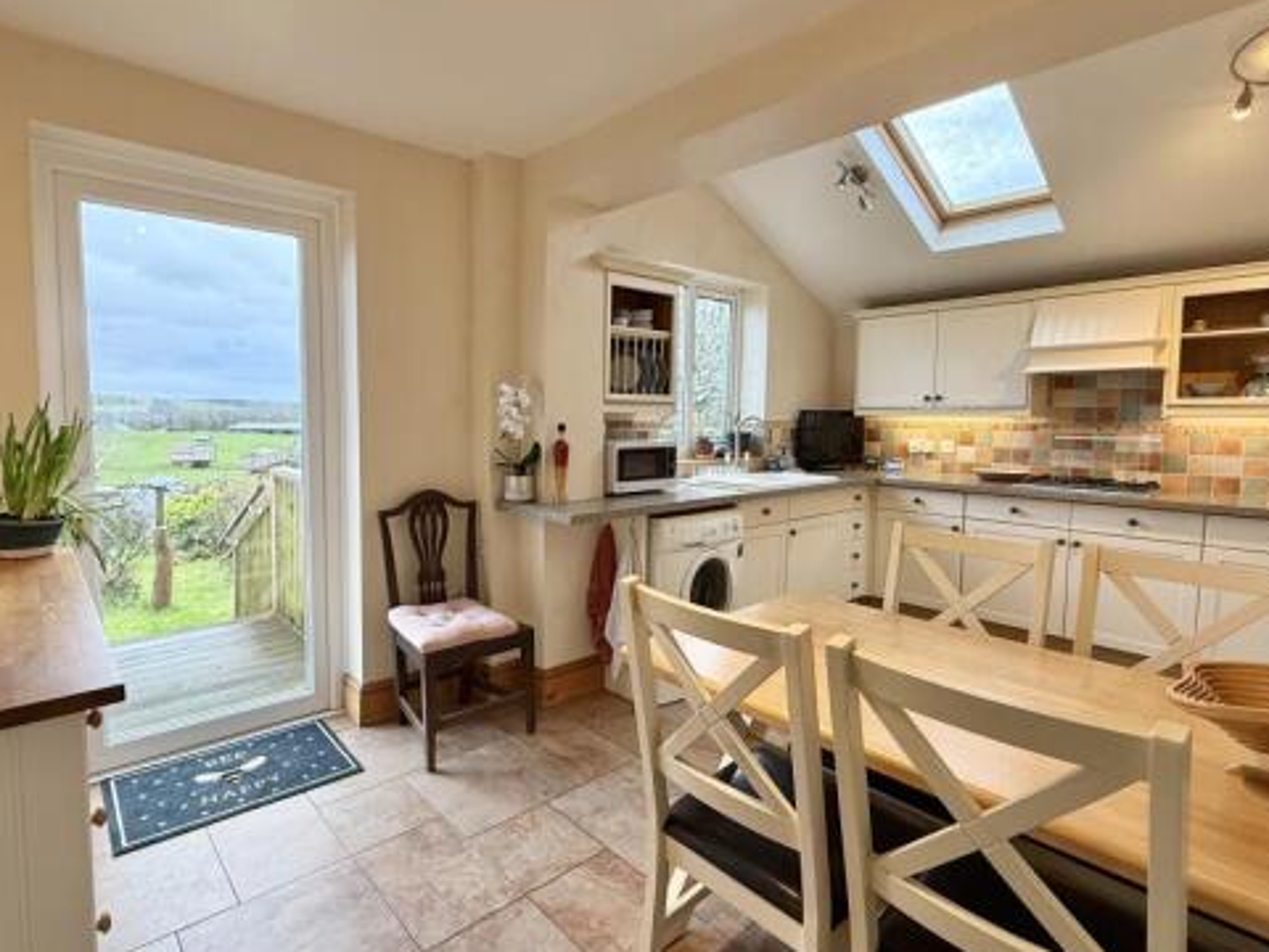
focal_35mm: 17
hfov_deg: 90.8
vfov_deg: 74.7
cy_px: 461
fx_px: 623
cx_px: 578
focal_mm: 2.22
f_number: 2.2
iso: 200
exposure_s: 1/99
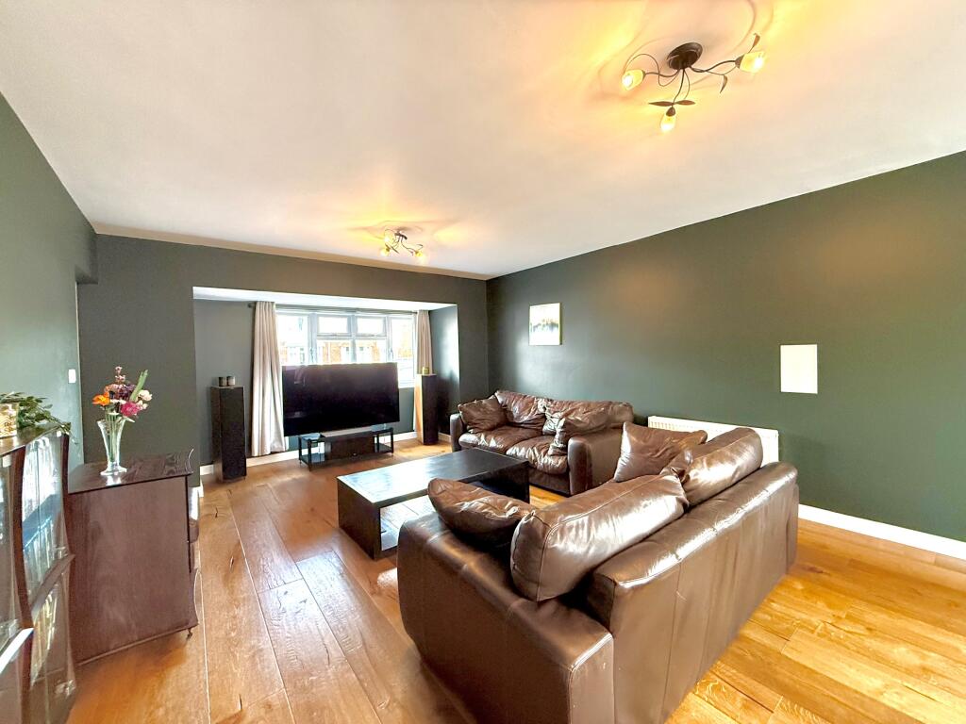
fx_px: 391
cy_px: 362
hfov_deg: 102.1
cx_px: 483
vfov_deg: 85.7
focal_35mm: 14
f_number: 2.2
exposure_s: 1/50
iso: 400
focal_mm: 2.22
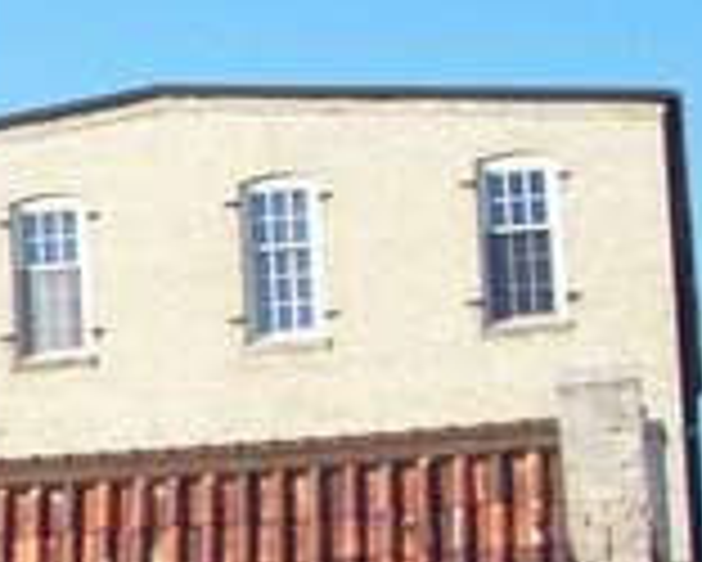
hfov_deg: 10.2
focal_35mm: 170
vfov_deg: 9.1
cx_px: -855
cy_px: 508
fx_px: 3534
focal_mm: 5.6
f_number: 2.7
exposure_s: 1/746
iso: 80
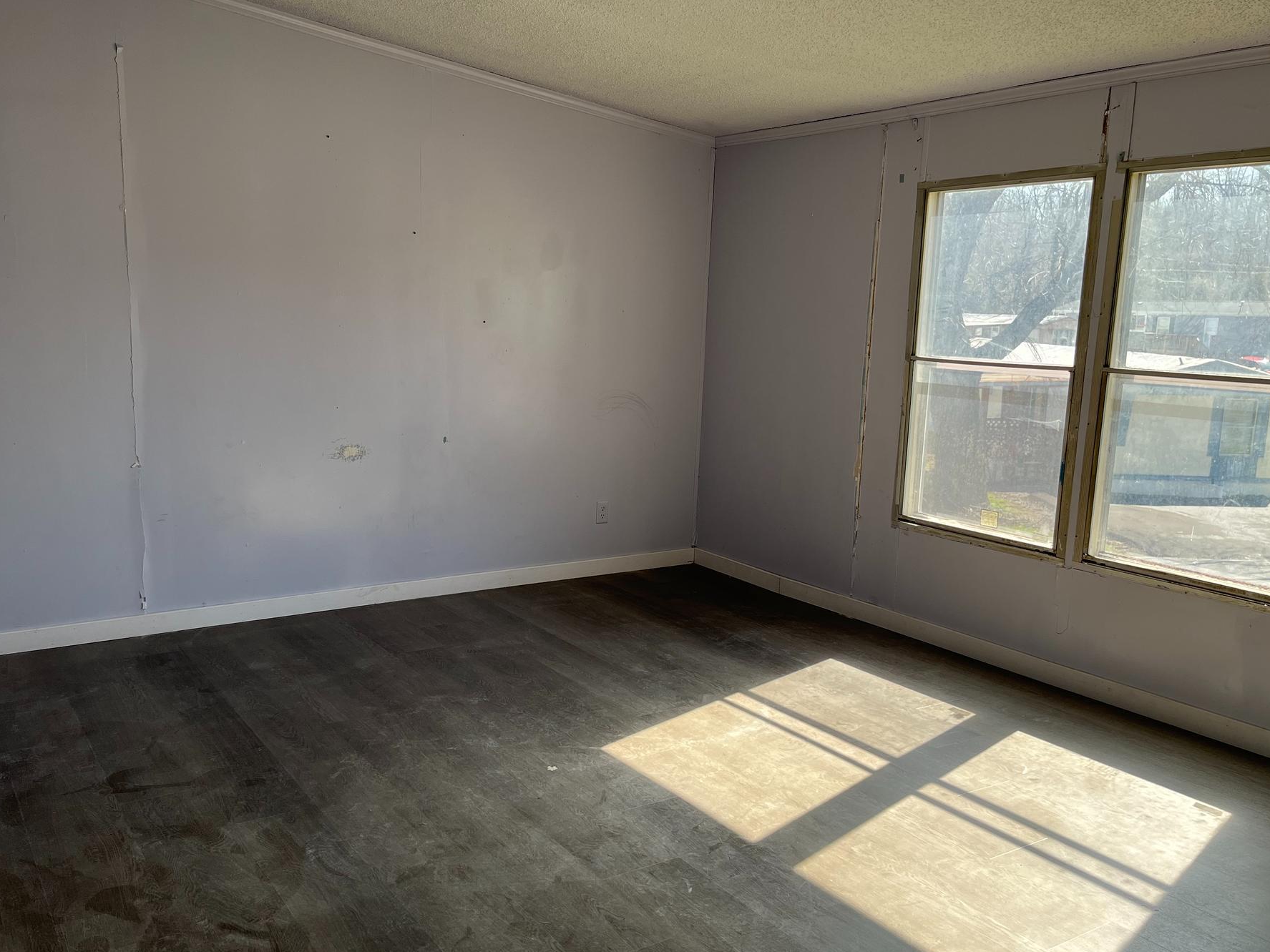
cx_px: 568
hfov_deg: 59.8
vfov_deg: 46.8
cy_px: 491
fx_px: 1101
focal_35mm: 30
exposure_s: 1/315
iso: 50
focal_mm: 5.1
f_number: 1.6
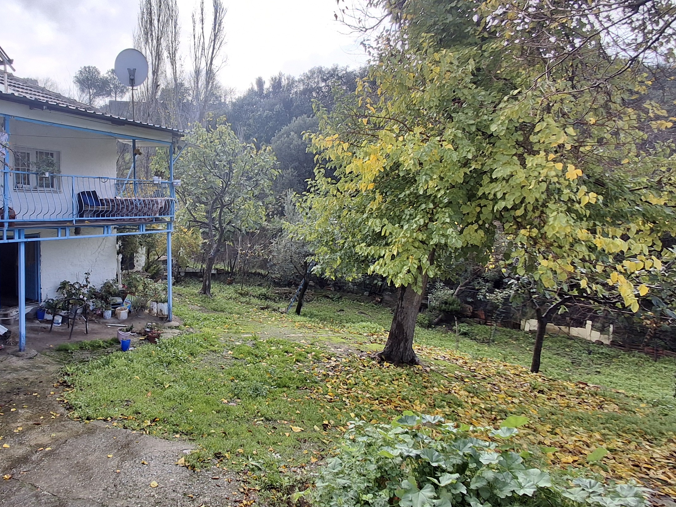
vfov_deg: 56.6
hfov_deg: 69.6
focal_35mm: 24
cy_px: 219
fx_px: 469
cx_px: 225
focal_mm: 1.64
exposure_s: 1/251
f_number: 2.2
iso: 40
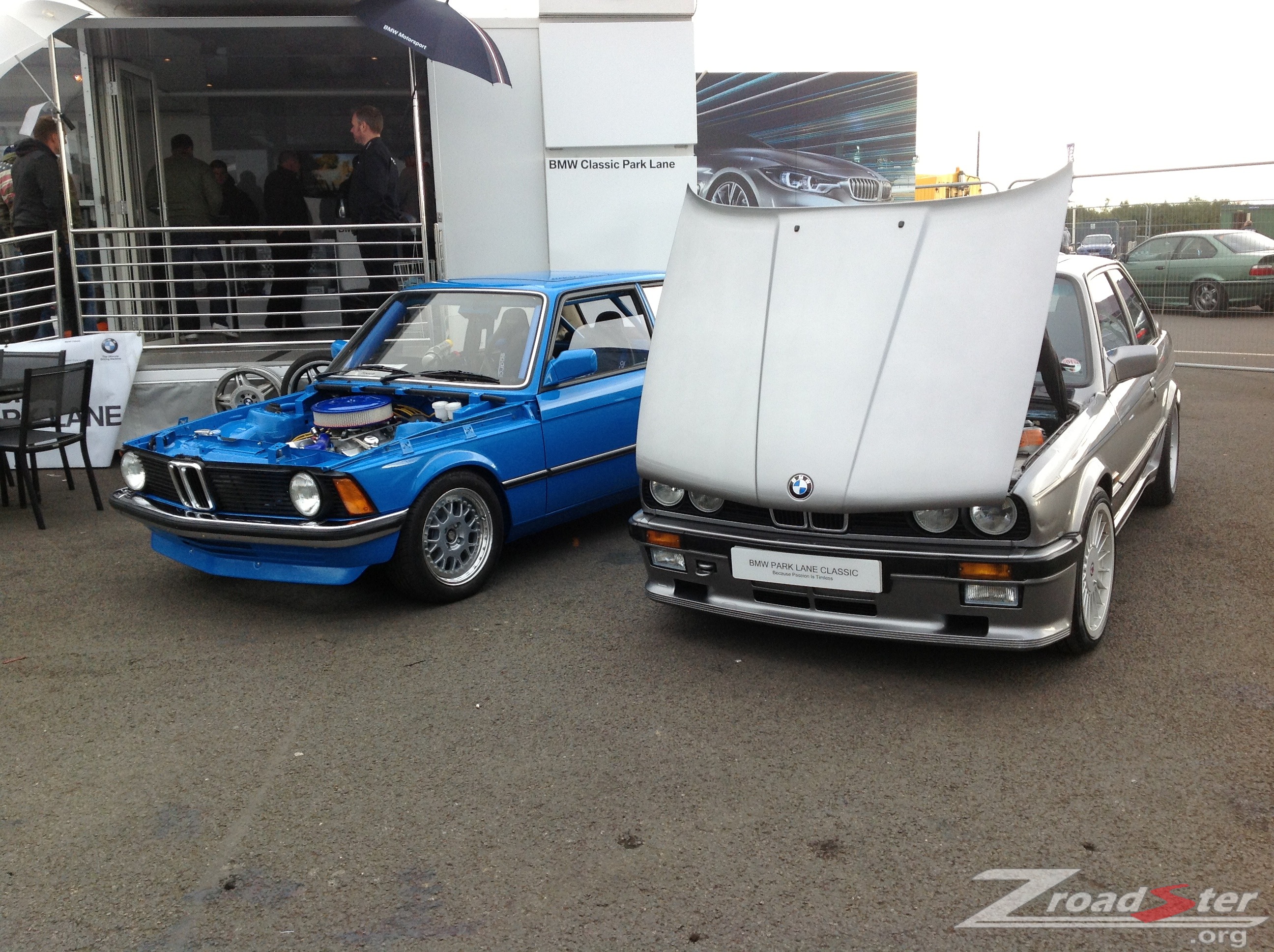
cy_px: 476
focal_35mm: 35
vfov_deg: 40.6
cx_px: 637
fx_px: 1286
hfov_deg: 52.7
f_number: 2.4
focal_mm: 4.28
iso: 50
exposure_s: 1/280
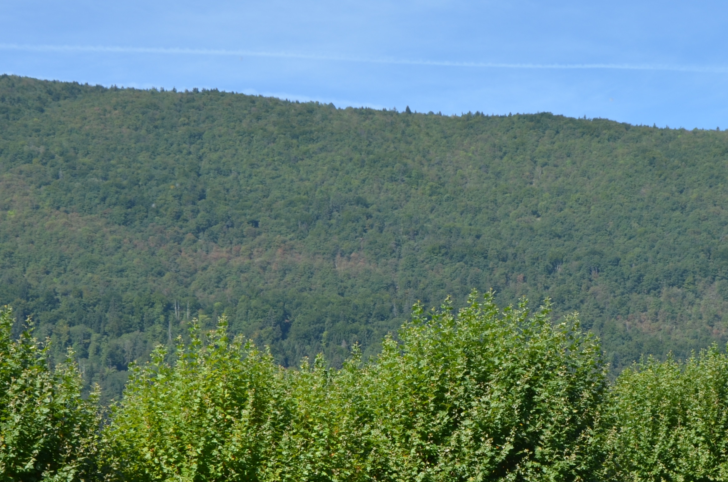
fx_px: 2038
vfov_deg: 13.4
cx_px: 508
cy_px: 440
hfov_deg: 20.2
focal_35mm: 101
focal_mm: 32
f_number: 8
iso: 125
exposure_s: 1/250
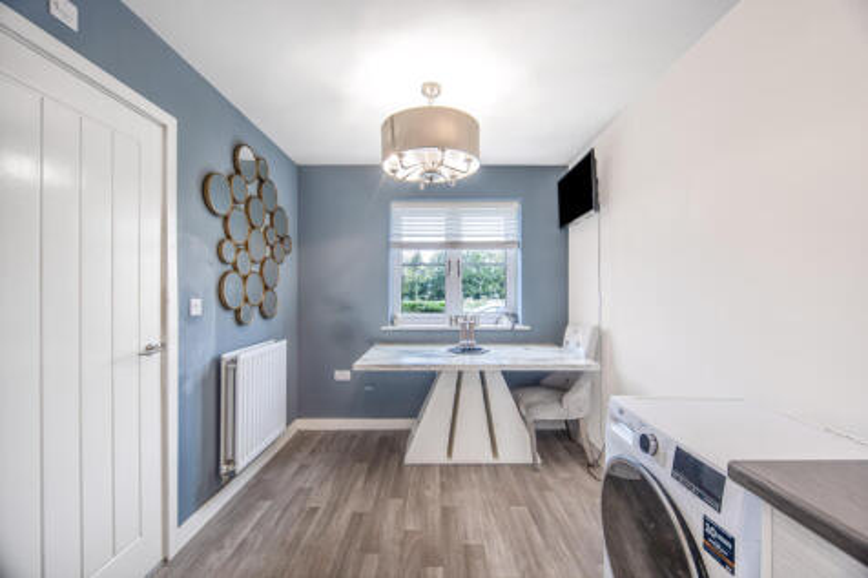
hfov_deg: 90.0
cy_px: 289
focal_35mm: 18
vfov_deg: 67.3
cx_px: 434
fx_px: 434
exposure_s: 1/8
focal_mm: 18
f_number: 5.6
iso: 80
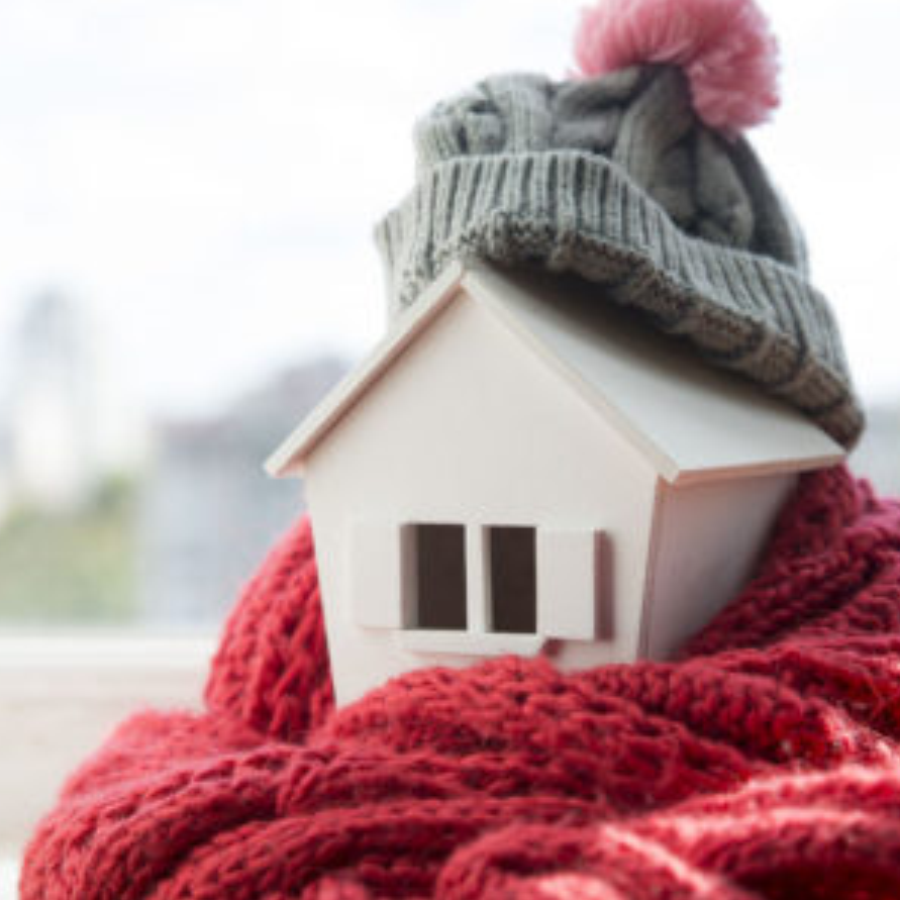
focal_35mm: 90
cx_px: 415
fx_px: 2647
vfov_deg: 19.3
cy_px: 448
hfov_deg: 19.3
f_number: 6.3
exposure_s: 1/200
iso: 160
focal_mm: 70
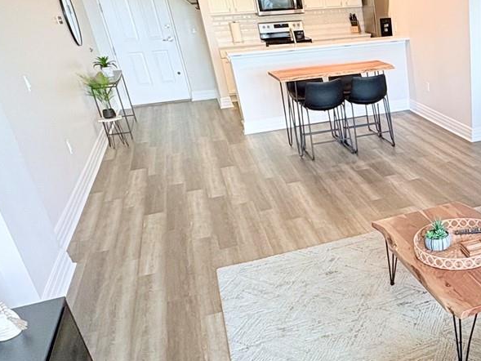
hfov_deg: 43.2
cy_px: 227
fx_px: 528
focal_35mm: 38
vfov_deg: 37.5
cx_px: 462
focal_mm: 2.22
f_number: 2.2
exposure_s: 1/60
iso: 200
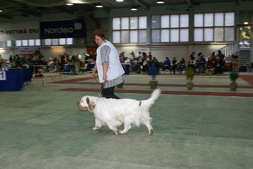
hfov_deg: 49.6
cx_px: 126
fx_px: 274
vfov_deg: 34.2
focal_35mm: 39
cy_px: 84
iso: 400
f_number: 5.6
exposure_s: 1/60
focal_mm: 26
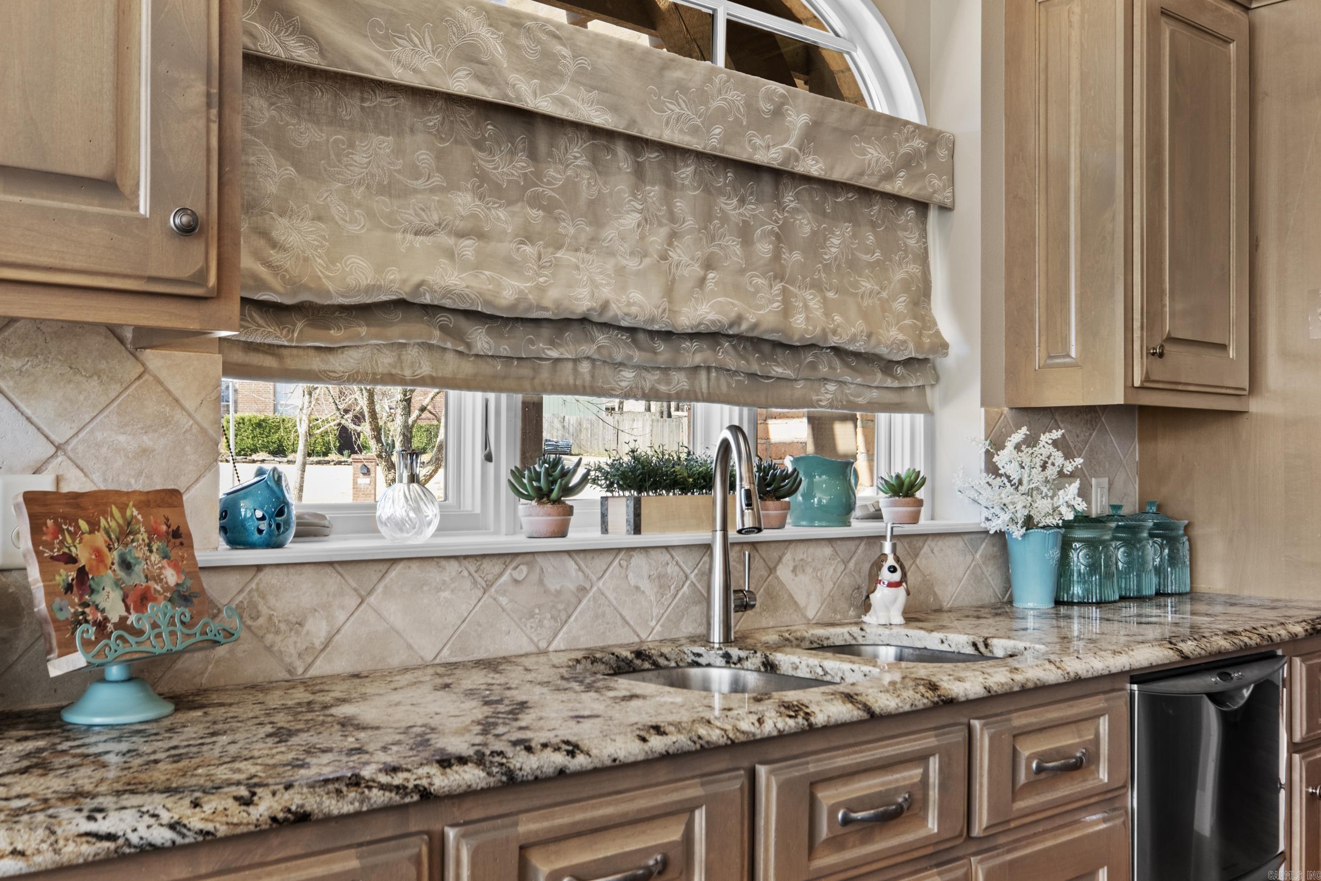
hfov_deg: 53.1
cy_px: 440
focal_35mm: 36
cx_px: 660
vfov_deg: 36.9
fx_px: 1321
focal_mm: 24
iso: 400
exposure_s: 1/2.5
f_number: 8
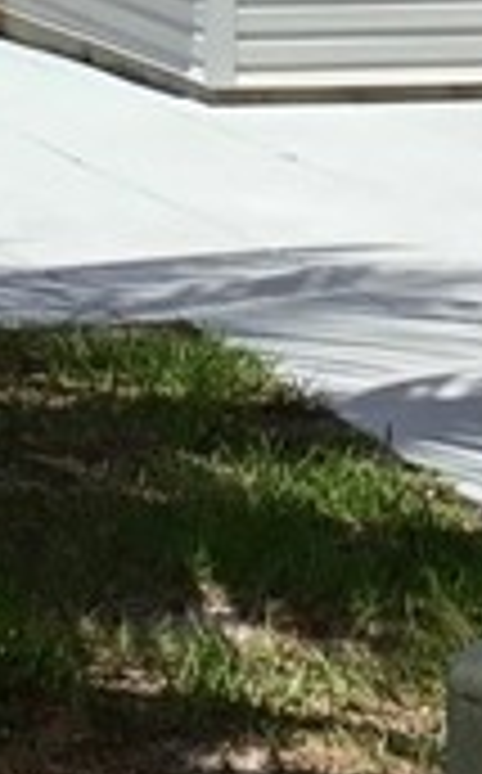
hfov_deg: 6.7
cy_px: -418
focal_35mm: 196
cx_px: 45
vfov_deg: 10.3
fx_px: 4133
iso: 25
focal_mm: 3.3
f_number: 2.4
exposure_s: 1/1988
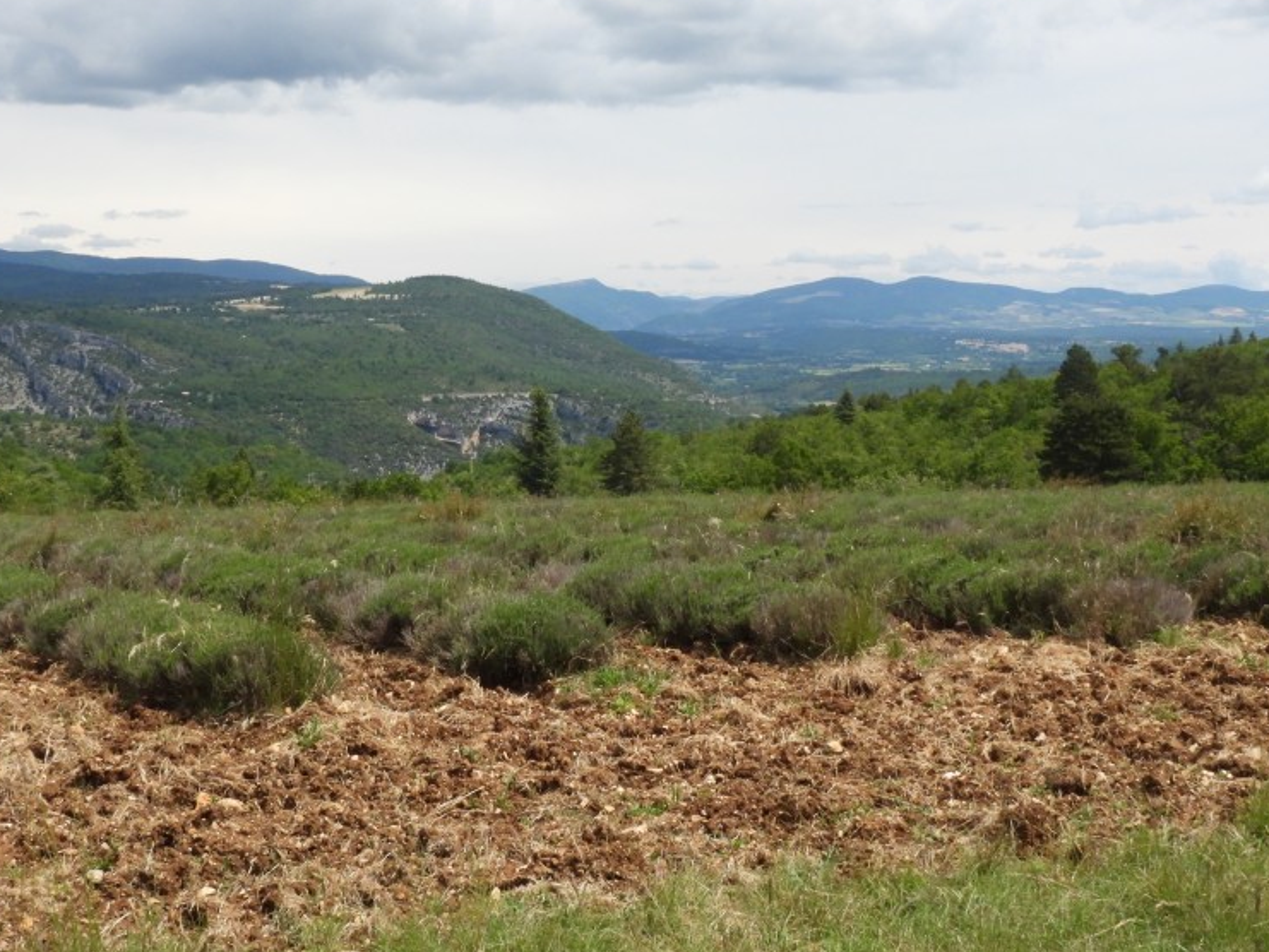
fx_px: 1980
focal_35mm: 54
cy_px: 488
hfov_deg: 35.5
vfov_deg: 27.0
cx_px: 634
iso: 400
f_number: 8
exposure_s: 1/1250
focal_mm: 8.9
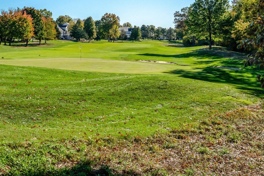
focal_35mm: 60
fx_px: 440
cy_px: 25
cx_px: 99
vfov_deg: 22.2
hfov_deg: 33.3
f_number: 8
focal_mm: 35
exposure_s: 1/3200
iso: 1250
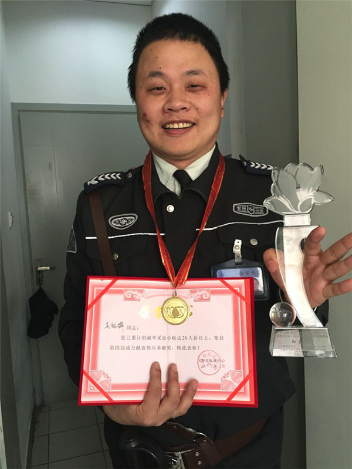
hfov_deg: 48.3
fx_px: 393
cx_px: 176
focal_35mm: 29
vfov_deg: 61.6
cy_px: 234
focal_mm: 4.15
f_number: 2.2
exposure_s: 1/30
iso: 100
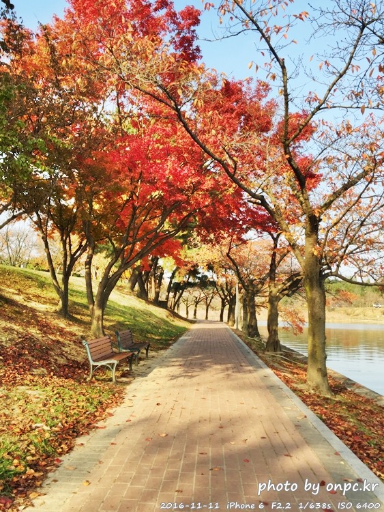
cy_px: 256
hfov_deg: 48.3
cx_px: 192
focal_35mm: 29
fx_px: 429
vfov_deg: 61.6
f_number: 2.2
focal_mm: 4.15
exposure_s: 1/638
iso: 32
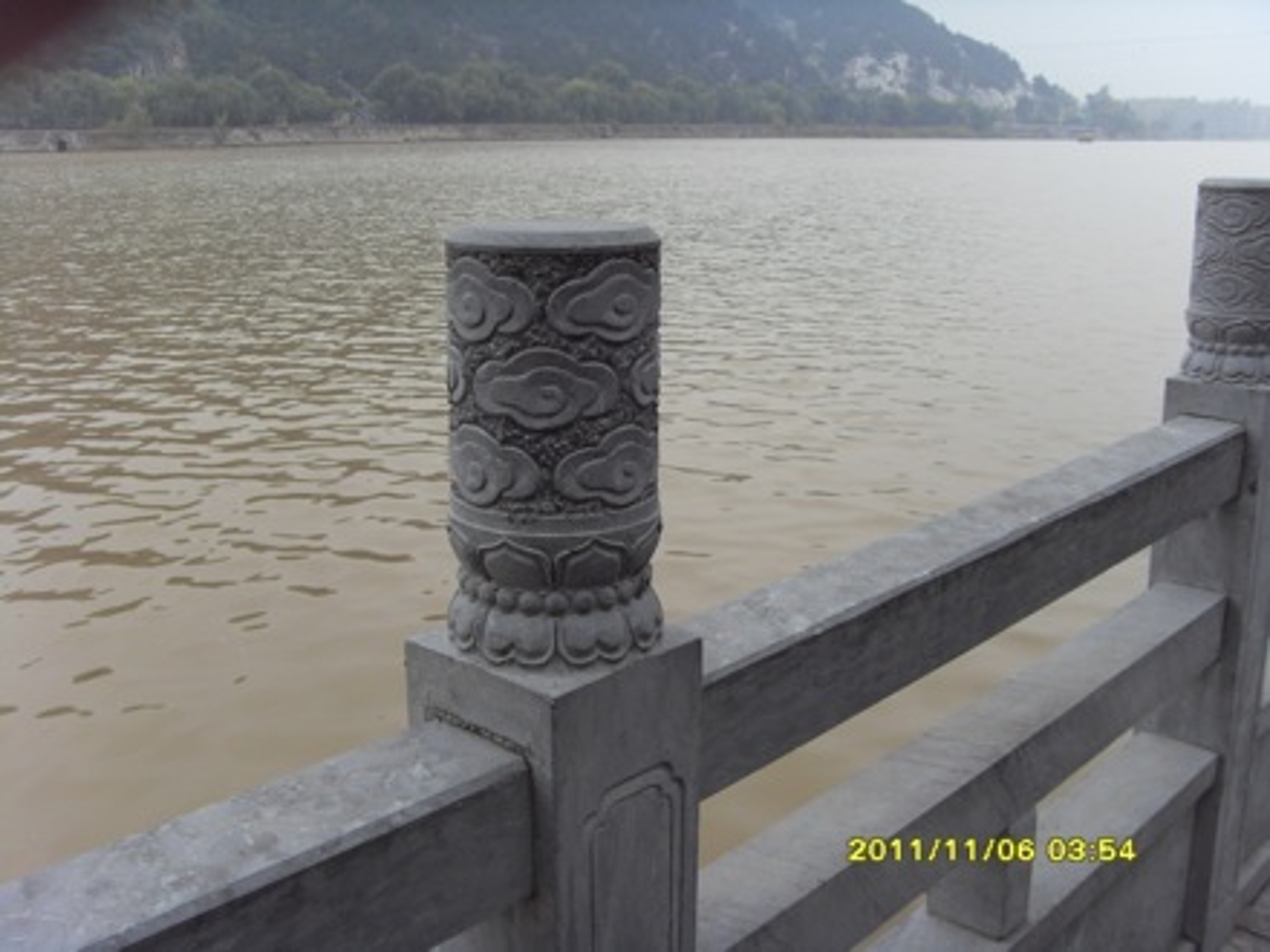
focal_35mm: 39
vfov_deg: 36.8
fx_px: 1431
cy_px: 476
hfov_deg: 47.9
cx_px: 635
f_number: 3.5
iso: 80
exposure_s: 1/125
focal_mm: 6.6
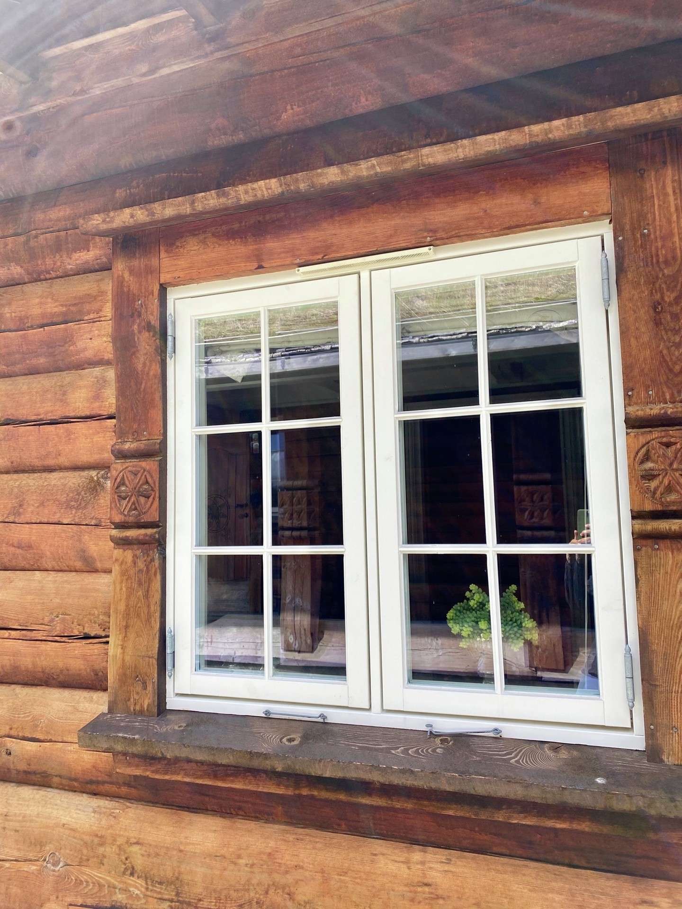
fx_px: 683
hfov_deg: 53.1
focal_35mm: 26
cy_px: 454
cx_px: 341
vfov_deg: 67.3
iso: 32
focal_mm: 4.25
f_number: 1.8
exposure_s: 1/546
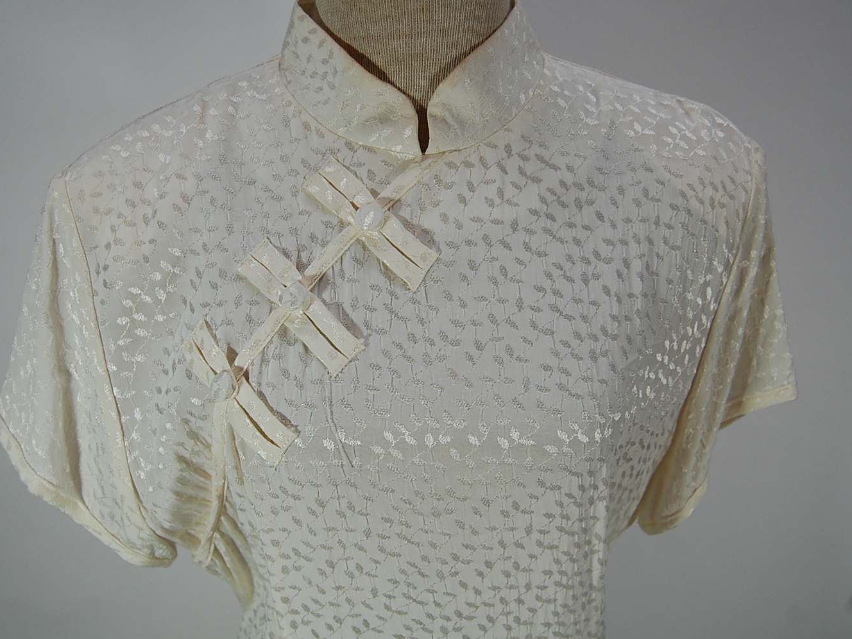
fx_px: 924
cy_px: 320
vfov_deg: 38.1
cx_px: 409
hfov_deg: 49.5
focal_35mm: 38
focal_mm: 23
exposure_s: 1/80
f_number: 4.5
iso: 400
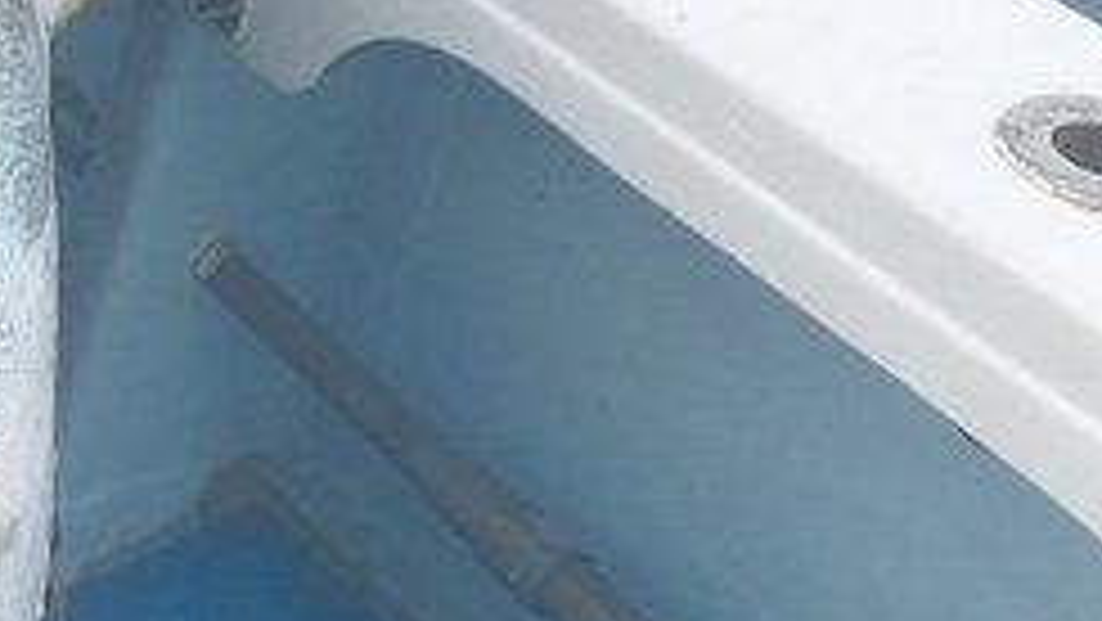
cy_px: -34
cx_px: -31
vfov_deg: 13.1
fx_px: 2660
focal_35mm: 91
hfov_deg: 22.4
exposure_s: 1/588
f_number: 1.8
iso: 40
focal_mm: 5.23
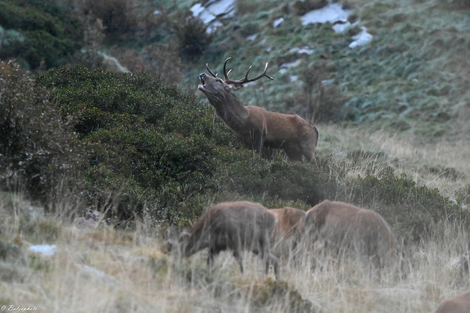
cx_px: 235
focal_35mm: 440
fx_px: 5741
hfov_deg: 4.7
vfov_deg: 3.1
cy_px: 156
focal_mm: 440
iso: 32000
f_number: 8
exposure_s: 1/500
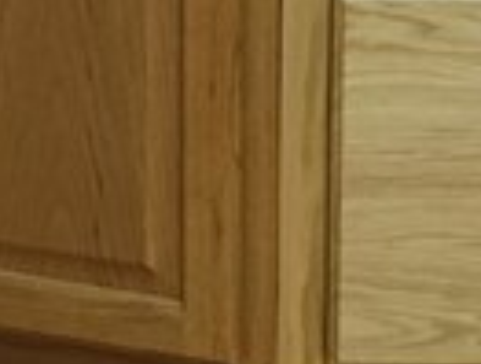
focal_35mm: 226
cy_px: -478
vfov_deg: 6.3
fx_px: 3149
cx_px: 275
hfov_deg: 8.7
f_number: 2.2
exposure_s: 1/30
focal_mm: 4.15
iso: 100
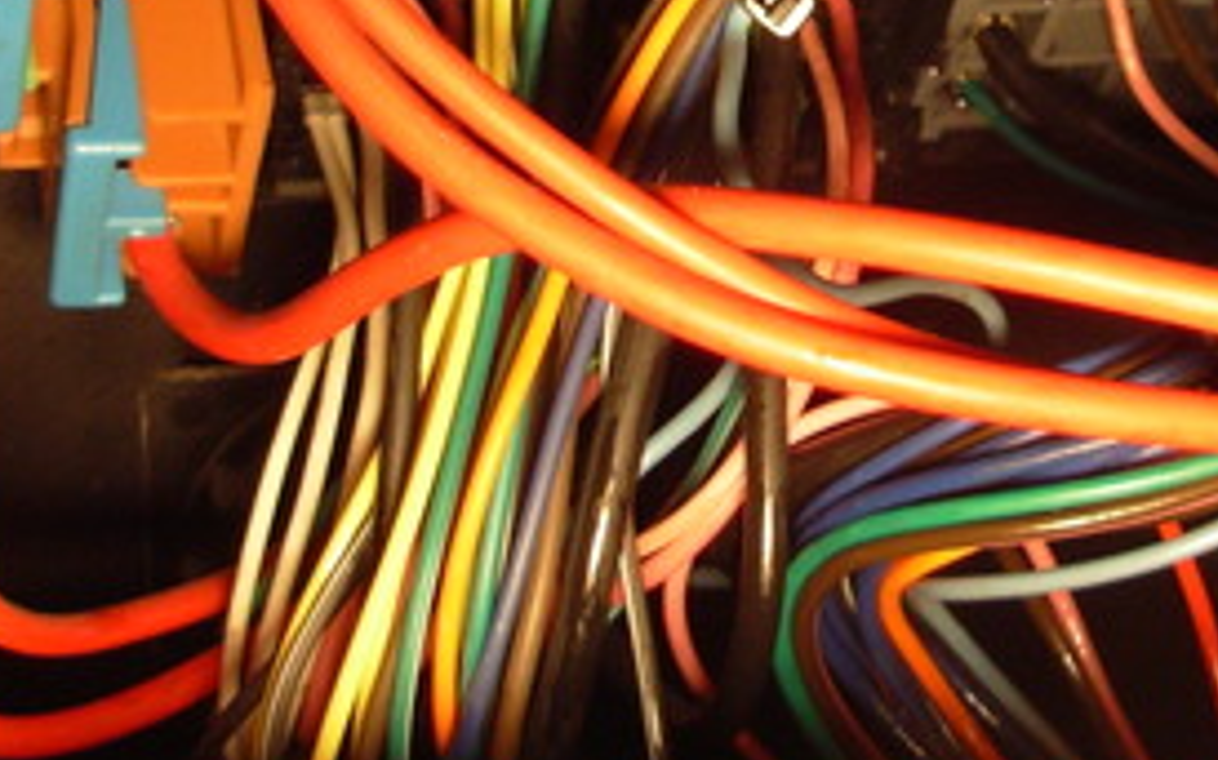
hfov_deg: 20.0
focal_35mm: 103
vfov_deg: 12.5
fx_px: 3418
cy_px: -33
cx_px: 929
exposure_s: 1/32
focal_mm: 6.3
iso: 89
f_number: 2.9
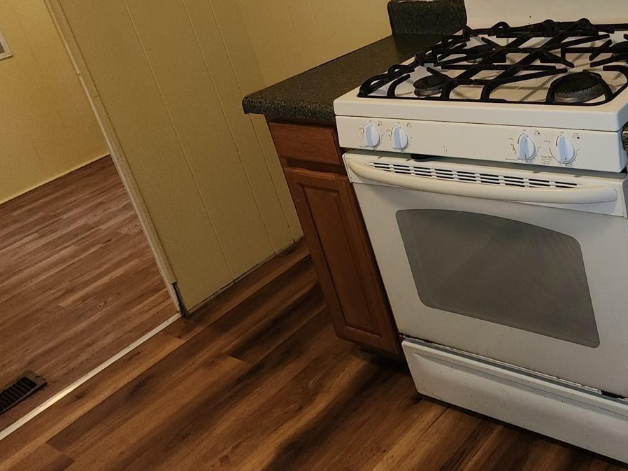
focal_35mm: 41
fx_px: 744
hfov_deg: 43.4
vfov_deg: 34.5
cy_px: 125
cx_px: 511
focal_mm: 6.4
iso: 100
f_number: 1.8
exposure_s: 1/30
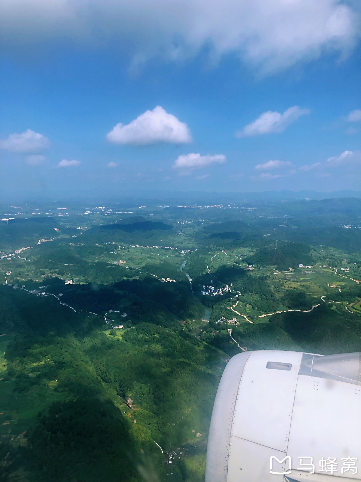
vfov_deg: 63.4
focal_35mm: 28
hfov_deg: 49.7
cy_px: 241
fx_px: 389
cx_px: 180
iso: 20
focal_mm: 4
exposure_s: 1/738
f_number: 1.8
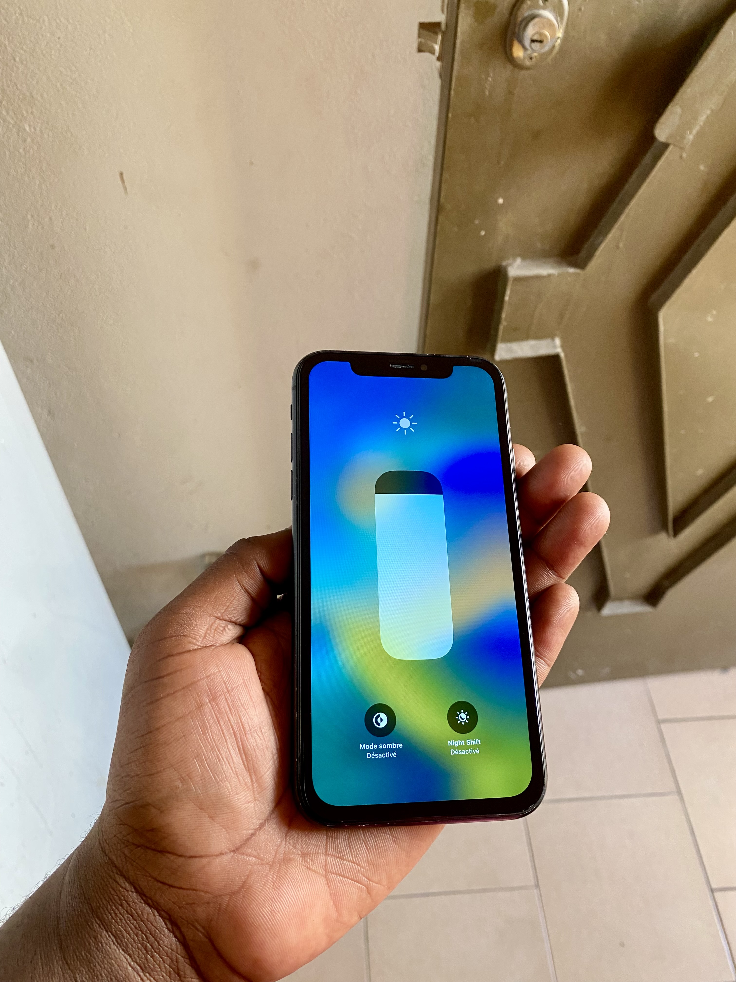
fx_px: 737
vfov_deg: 67.3
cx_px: 368
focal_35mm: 26
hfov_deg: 53.1
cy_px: 491
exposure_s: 1/97
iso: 125
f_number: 1.8
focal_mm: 4.25
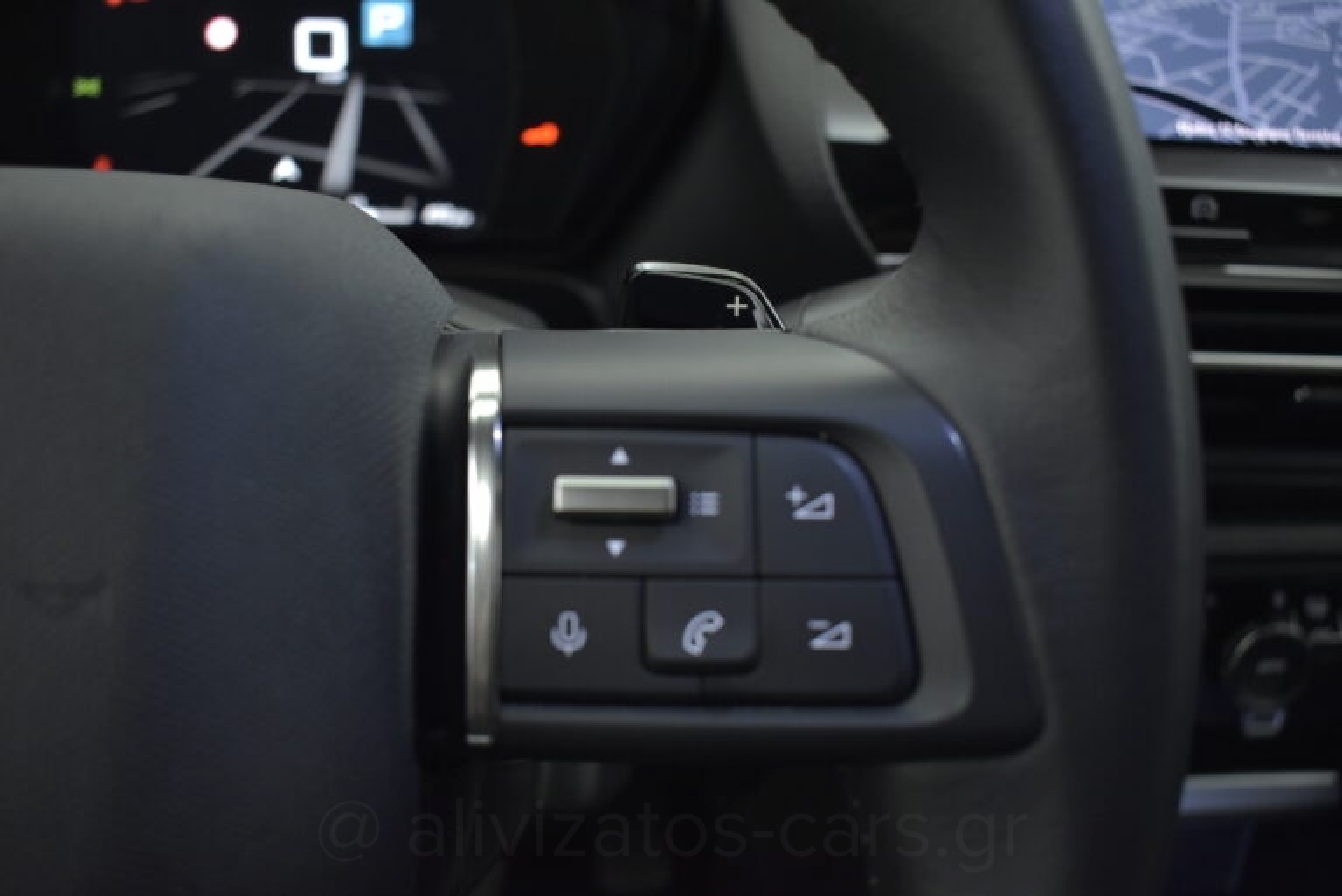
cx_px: 671
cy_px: 448
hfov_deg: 55.1
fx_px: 1287
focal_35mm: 34
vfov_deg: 38.4
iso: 1600
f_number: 3.8
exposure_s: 1/100
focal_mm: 23
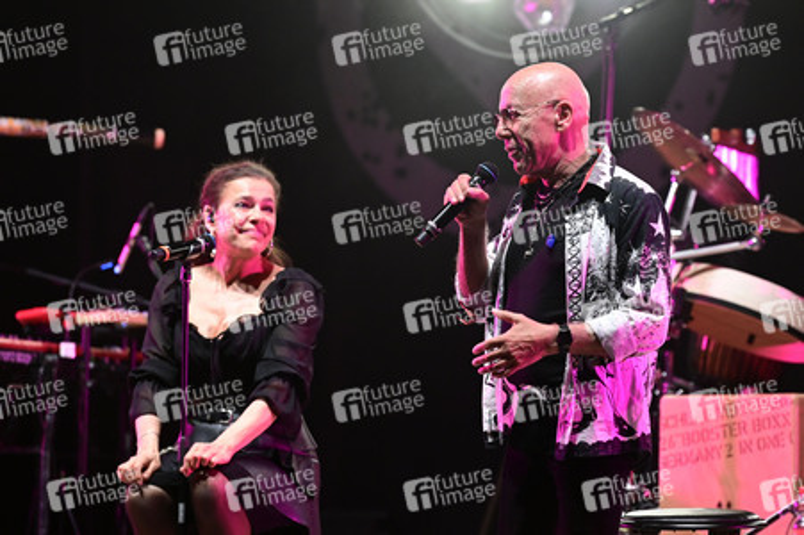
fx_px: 3905
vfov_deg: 7.8
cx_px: 402
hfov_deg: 11.8
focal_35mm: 175
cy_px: 268
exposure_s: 1/320
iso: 3200
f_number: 4
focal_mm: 175
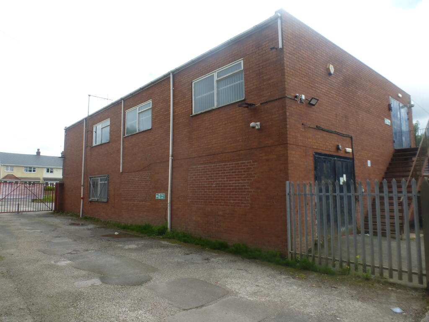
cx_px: 214
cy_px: 161
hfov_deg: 71.6
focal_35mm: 24
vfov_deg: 56.8
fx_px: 297
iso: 100
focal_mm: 4.3
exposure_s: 1/320
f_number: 4
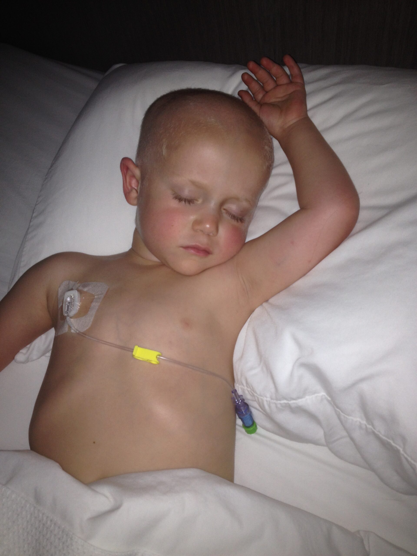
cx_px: 208
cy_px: 278
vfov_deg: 52.6
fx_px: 562
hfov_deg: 40.7
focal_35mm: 35
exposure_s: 1/25
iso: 50
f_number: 2.4
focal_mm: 4.28
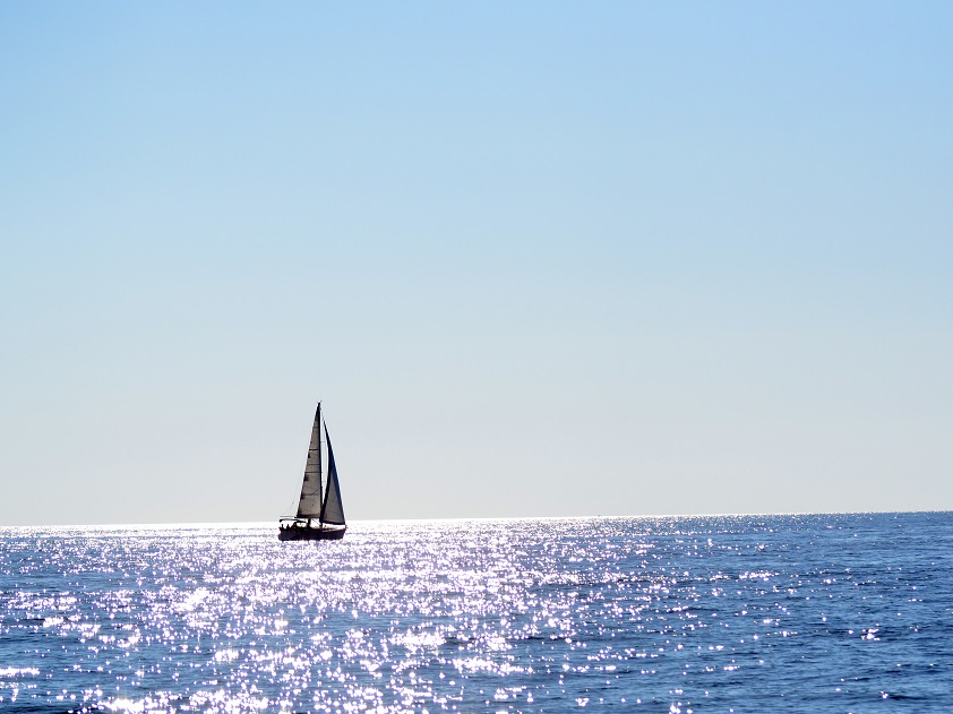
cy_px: 362
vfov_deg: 10.6
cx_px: 539
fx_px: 3853
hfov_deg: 14.1
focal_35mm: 140
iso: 400
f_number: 4.5
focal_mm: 82
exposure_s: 1/8000
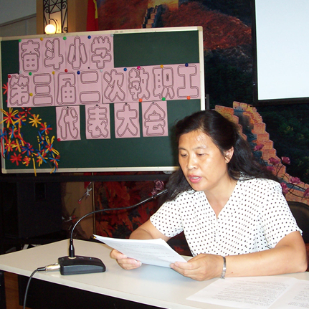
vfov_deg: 36.1
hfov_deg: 36.0
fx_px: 475
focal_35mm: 47
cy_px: 160
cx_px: 168
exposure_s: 1/60
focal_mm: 5.6
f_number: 2.8
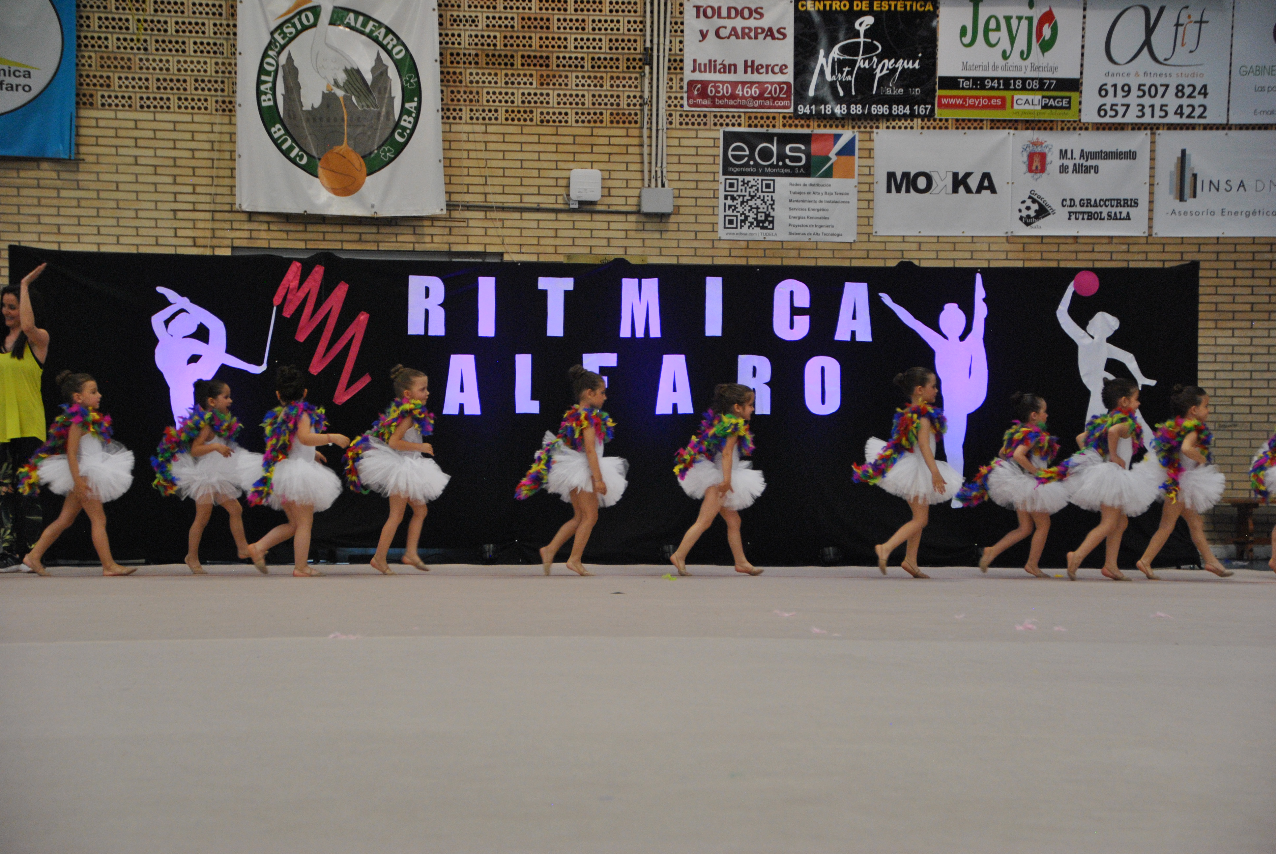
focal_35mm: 93
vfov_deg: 14.7
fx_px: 3300
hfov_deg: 21.9
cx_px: 638
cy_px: 427
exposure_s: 1/160
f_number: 5
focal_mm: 62
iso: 800
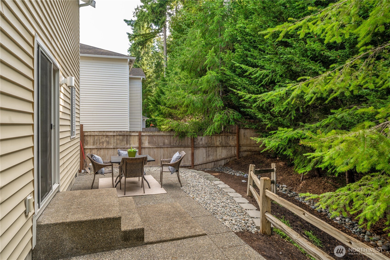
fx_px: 227
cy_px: 130
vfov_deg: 59.5
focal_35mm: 21
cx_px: 195
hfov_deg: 81.2
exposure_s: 1/30
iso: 250
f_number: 8
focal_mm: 21
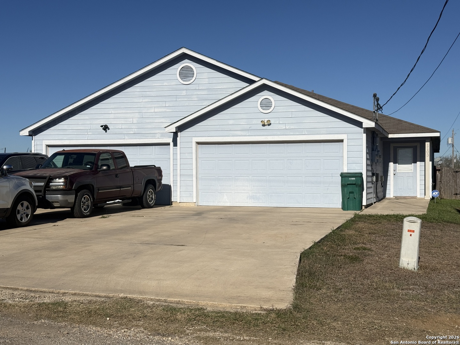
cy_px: 172
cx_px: 230
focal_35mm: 48
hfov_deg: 39.7
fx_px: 638
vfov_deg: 30.3
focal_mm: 6.76
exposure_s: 1/11364
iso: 50
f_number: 1.78
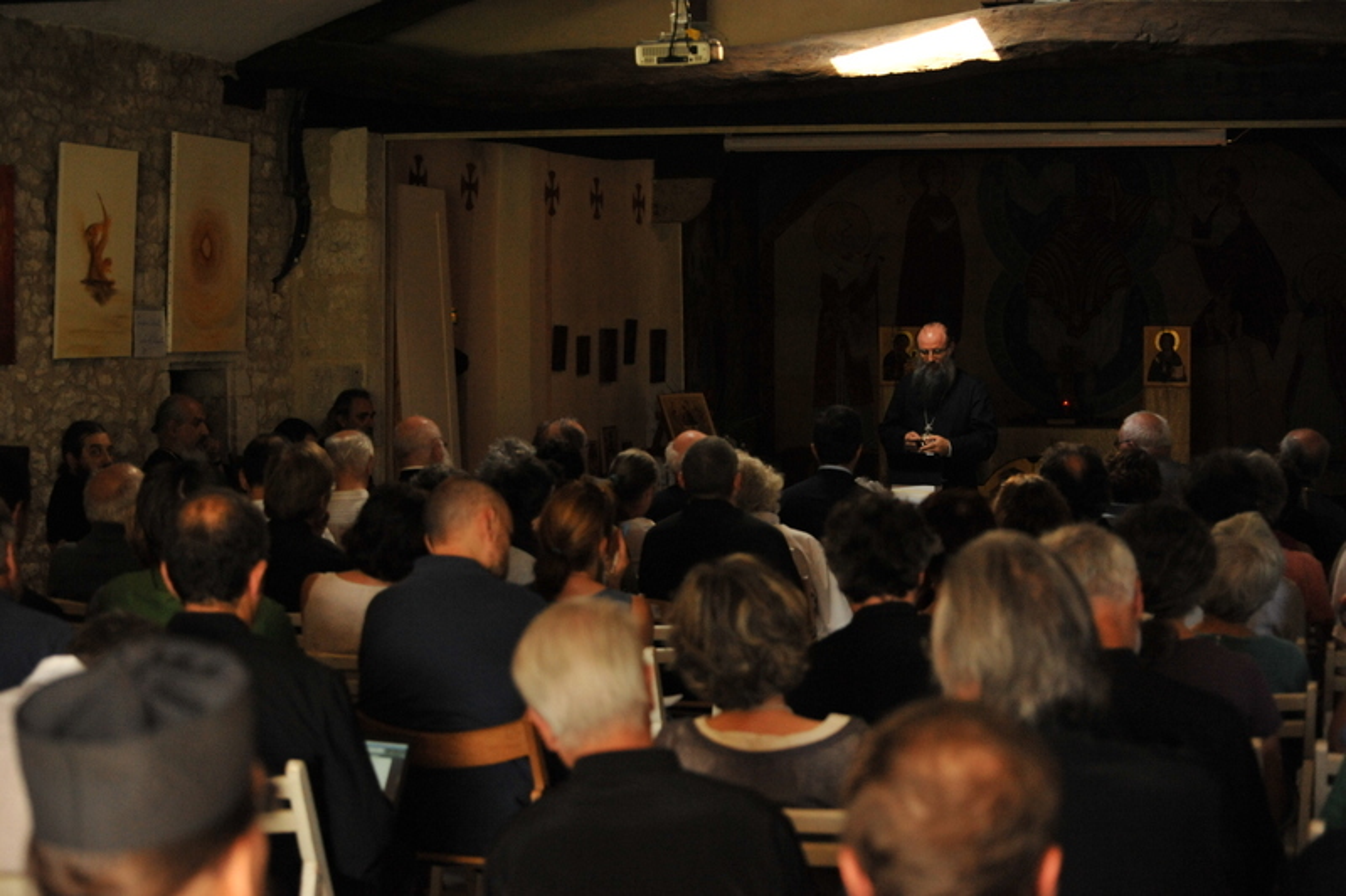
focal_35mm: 70
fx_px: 2617
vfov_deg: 19.4
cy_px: 448
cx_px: 673
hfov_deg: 28.8
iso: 3200
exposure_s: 1/250
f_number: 4.5
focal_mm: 70
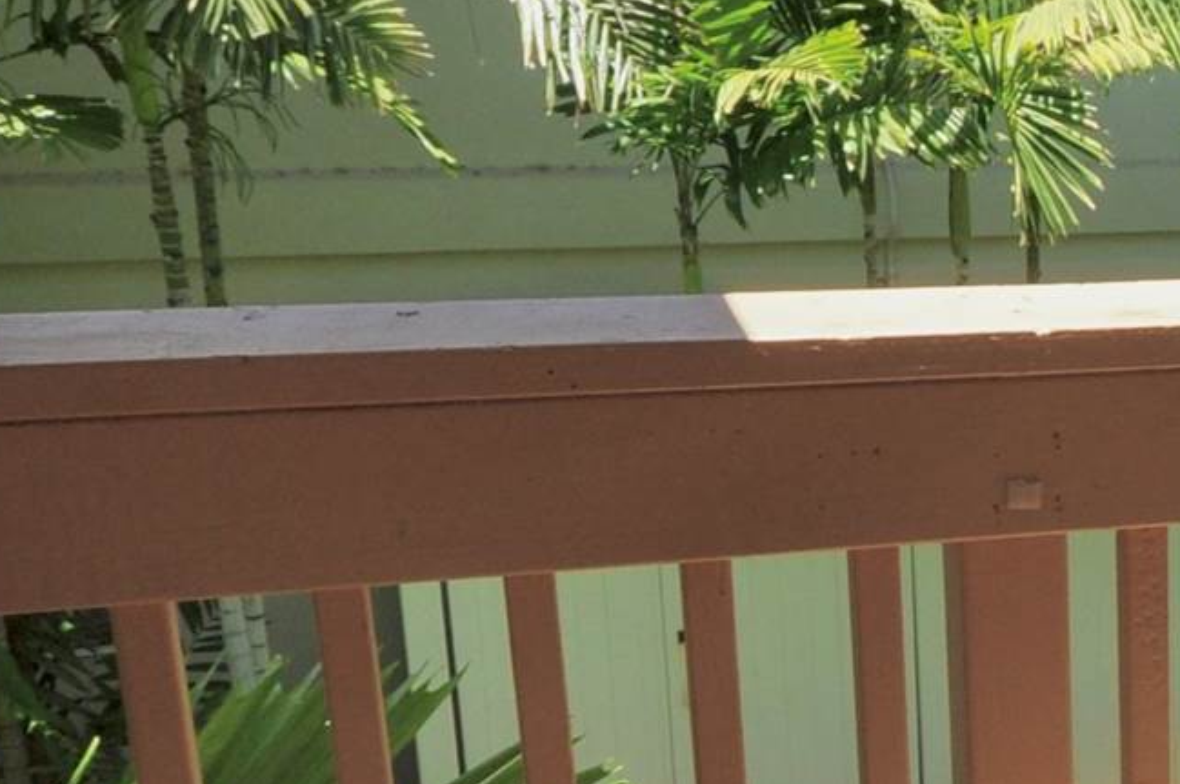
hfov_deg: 23.2
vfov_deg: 18.8
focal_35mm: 71
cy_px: 713
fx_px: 2324
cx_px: 1749
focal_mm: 10
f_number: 8
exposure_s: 1/250
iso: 200
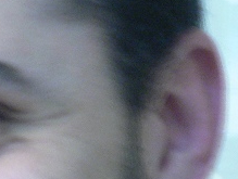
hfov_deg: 4.3
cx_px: -23
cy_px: 238
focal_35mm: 458
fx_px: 3154
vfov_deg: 3.2
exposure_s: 1/4
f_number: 3.3
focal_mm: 26.2
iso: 200
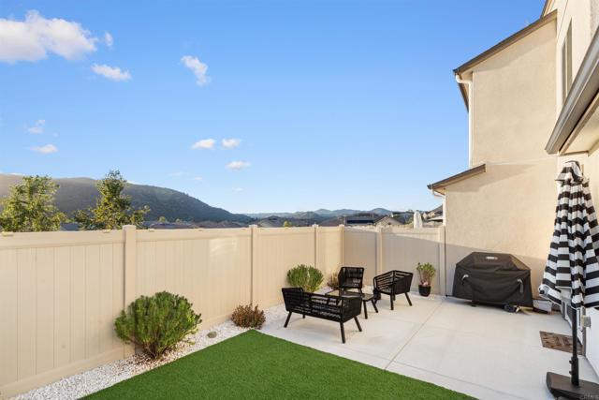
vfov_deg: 73.8
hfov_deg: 96.7
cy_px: 200
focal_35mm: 16
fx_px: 266
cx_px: 300
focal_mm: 16
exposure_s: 1/80
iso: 400
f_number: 11
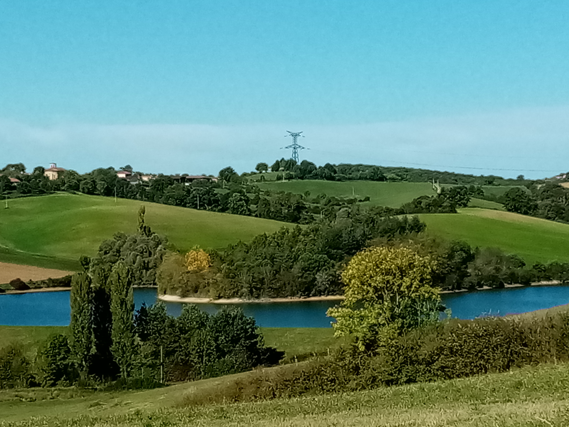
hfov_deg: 67.3
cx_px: 284
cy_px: 214
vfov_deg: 53.1
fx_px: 427
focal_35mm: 26
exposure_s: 1/1862
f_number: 1.8
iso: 102
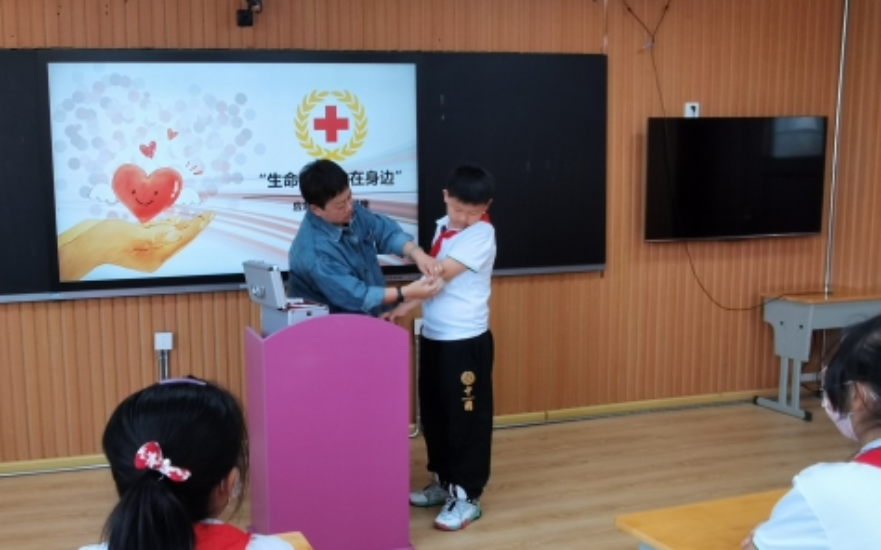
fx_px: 864
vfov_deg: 35.3
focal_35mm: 36
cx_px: 271
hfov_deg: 52.6
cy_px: 291
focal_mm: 2.2
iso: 100
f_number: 2.2
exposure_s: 1/60
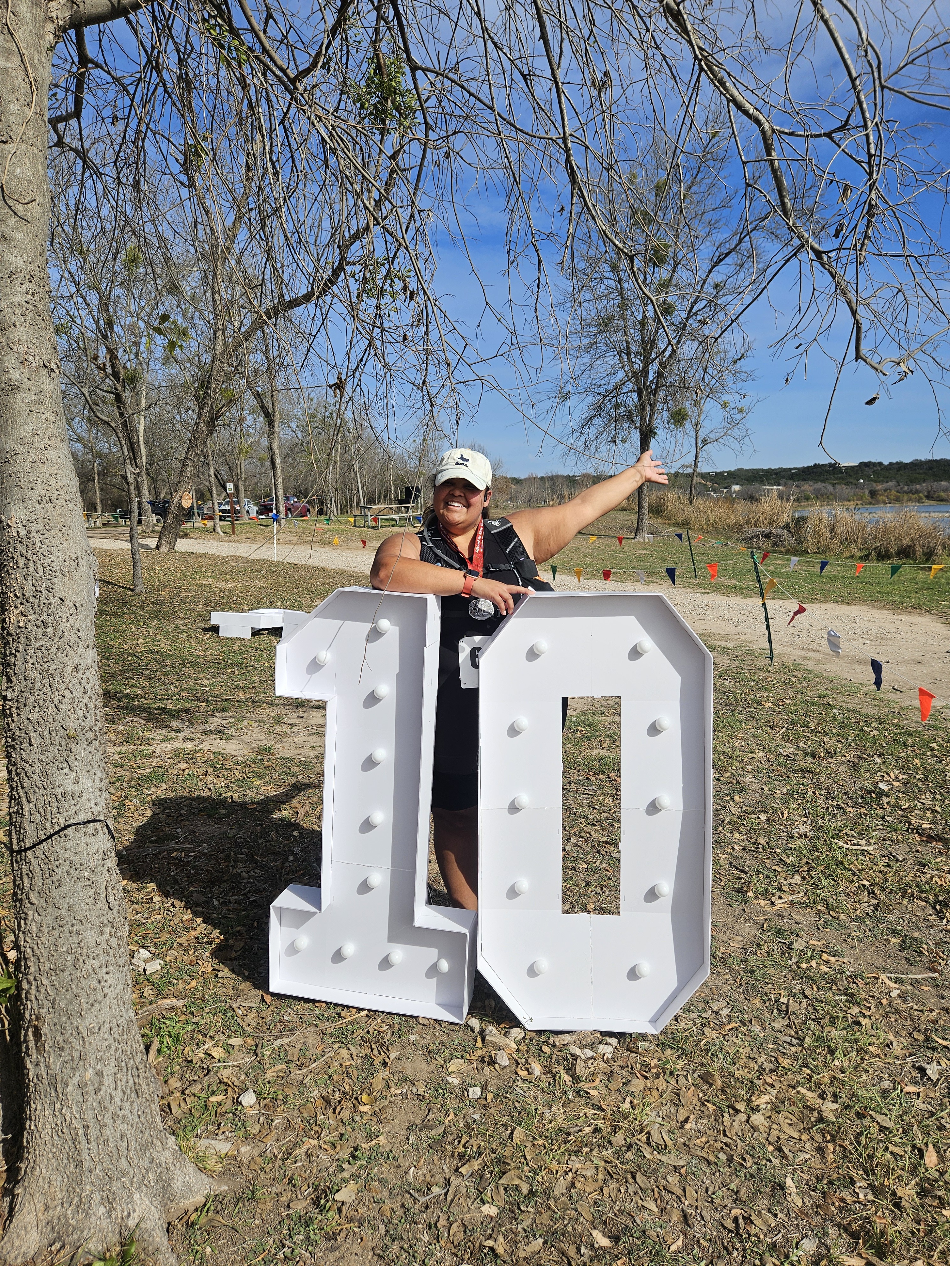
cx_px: 475
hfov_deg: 58.9
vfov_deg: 73.9
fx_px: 842
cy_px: 633
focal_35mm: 23
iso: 25
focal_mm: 5.4
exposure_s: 1/3935
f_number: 1.8
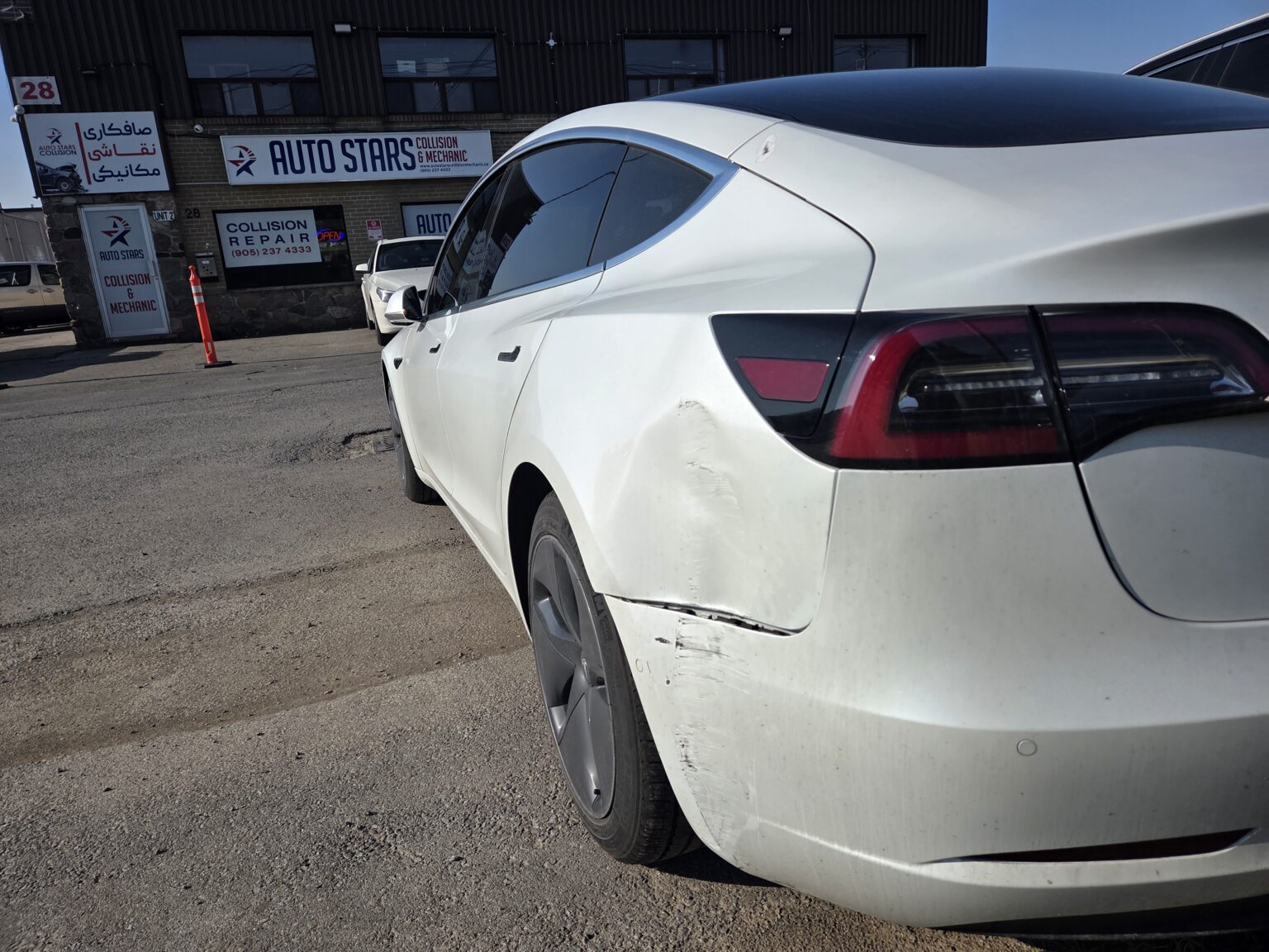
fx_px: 843
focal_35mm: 23
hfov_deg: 73.9
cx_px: 634
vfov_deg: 58.9
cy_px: 476
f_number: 1.8
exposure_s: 1/7891
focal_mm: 5.4
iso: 64
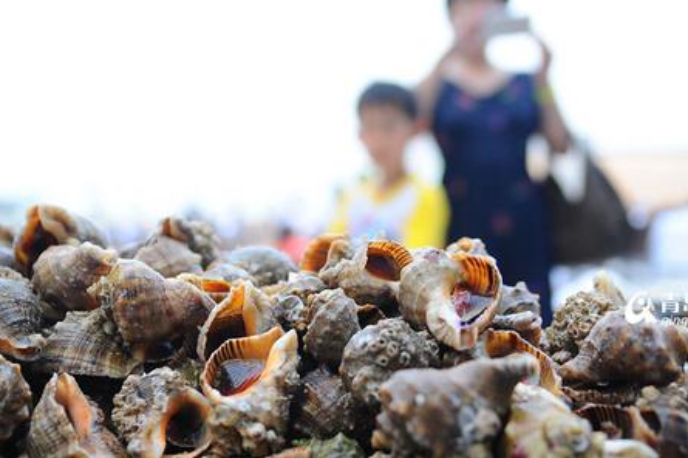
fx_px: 878
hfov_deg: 42.7
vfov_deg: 29.1
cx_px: 318
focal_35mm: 46
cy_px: 292
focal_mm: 32
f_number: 2.8
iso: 500
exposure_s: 1/800
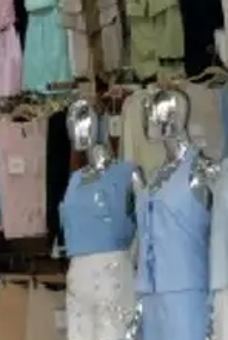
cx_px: -305
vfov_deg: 13.6
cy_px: -191
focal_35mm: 141
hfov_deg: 8.9
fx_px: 1335
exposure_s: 1/217
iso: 50
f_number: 2.4
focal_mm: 4.3
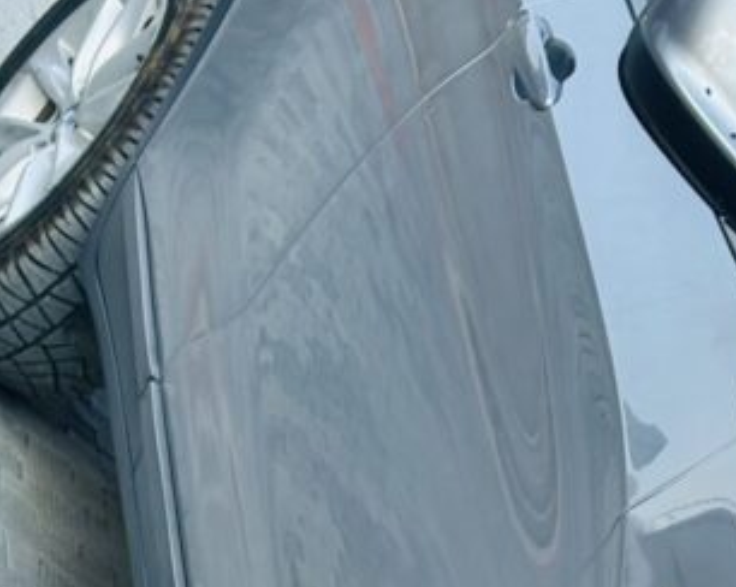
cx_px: 767
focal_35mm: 157
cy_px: 799
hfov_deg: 12.1
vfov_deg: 9.6
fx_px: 3416
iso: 64
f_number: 1.78
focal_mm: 6.86
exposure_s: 1/1009
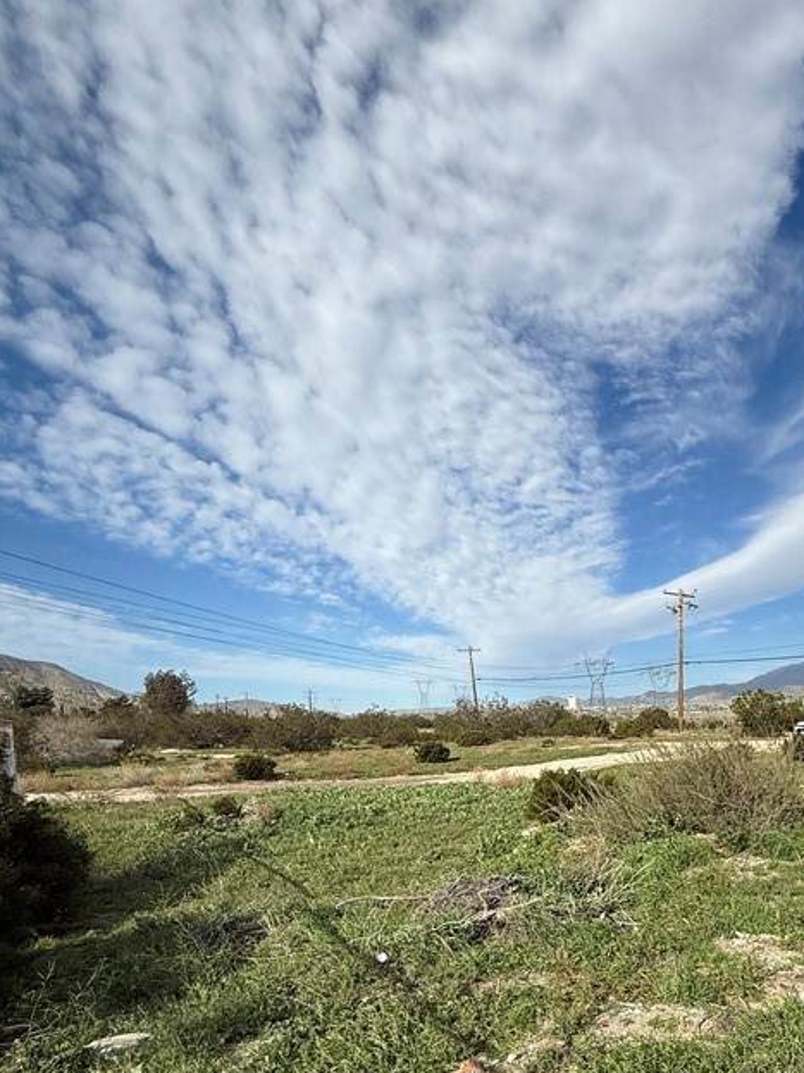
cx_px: 646
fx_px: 713
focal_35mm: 23
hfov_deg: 54.7
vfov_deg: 70.3
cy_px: 768
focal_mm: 2.22
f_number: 2.2
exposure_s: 1/2717
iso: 50
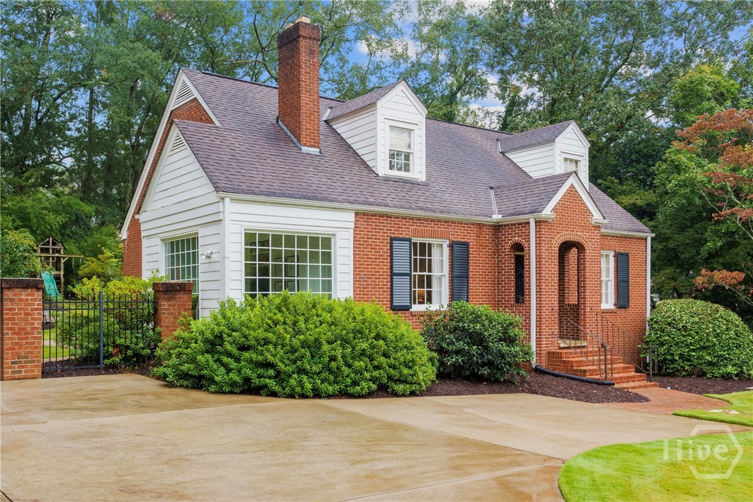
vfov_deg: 40.0
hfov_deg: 57.2
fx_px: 690
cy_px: 251
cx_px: 376
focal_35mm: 33
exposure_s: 1/160
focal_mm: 33
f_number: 6.3
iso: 1250
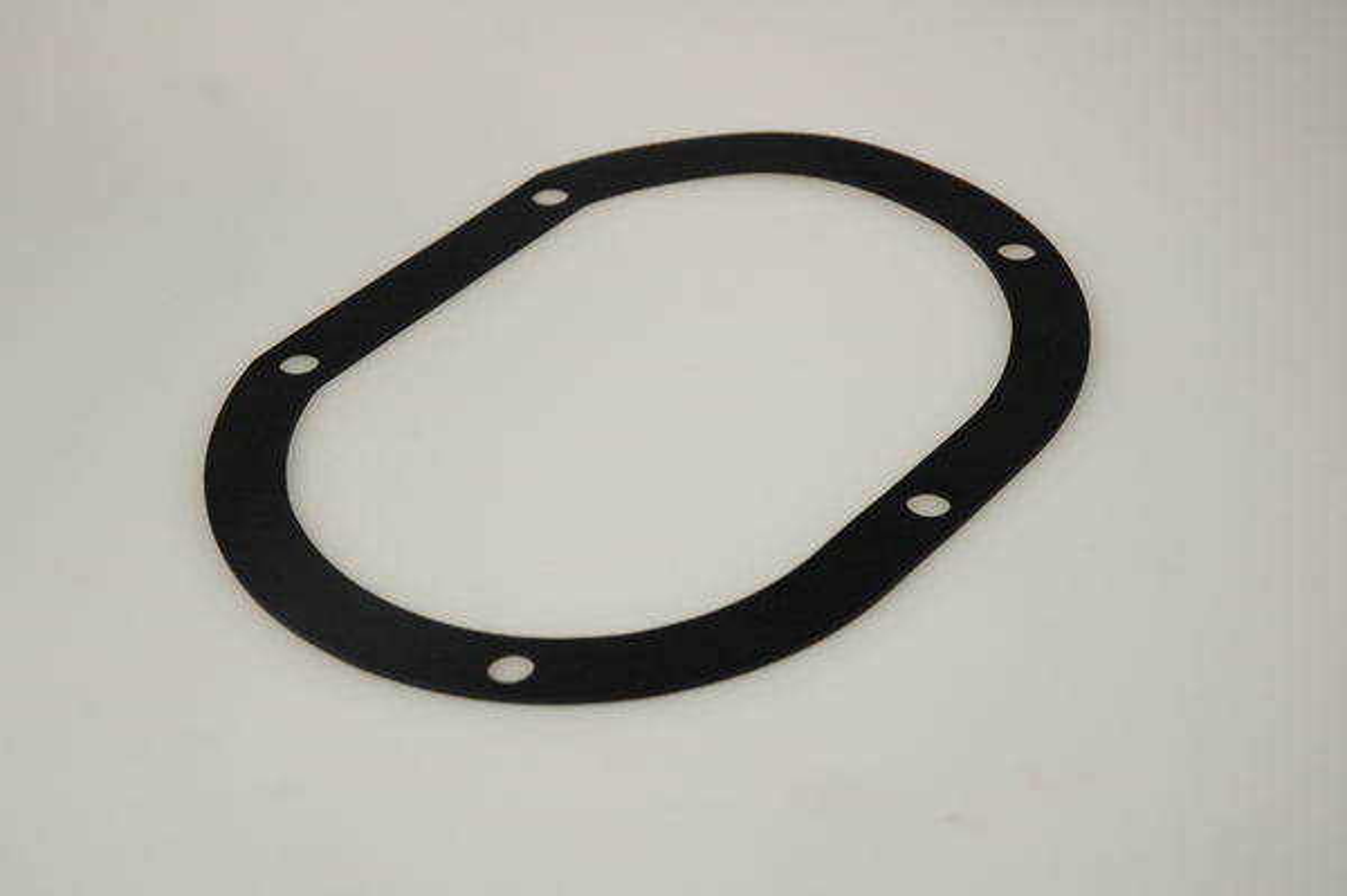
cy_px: 448
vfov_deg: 18.2
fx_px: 2804
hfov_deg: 27.0
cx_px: 674
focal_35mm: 75
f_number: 9
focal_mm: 50
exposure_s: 1/200
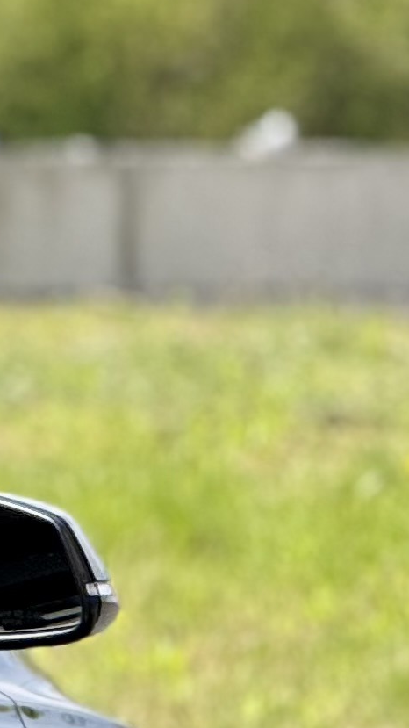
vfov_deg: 3.4
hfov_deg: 1.9
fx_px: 12268
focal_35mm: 636
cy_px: 925
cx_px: -1324
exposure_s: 1/596
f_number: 2.8
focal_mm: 15.66
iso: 50
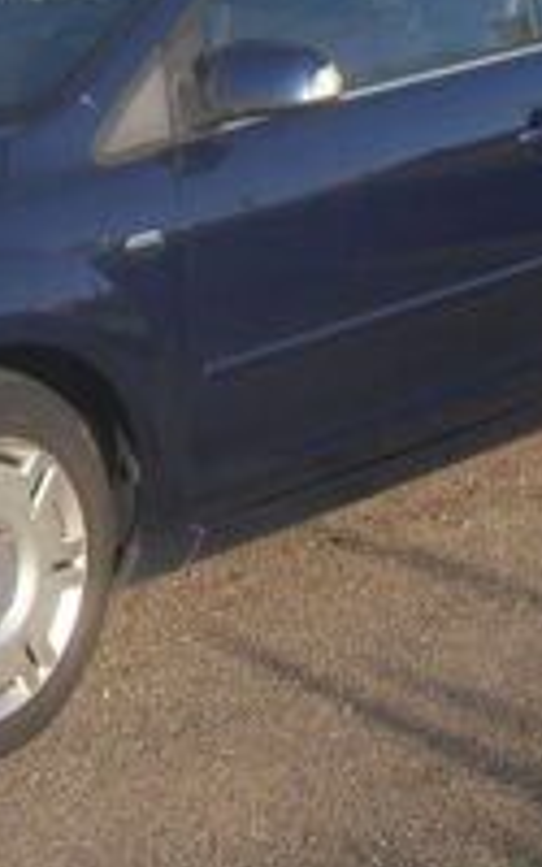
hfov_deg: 13.7
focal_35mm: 94
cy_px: 126
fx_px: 2222
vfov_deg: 21.7
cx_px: 26
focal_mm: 6.3
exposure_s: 1/45
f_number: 8.9
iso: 80
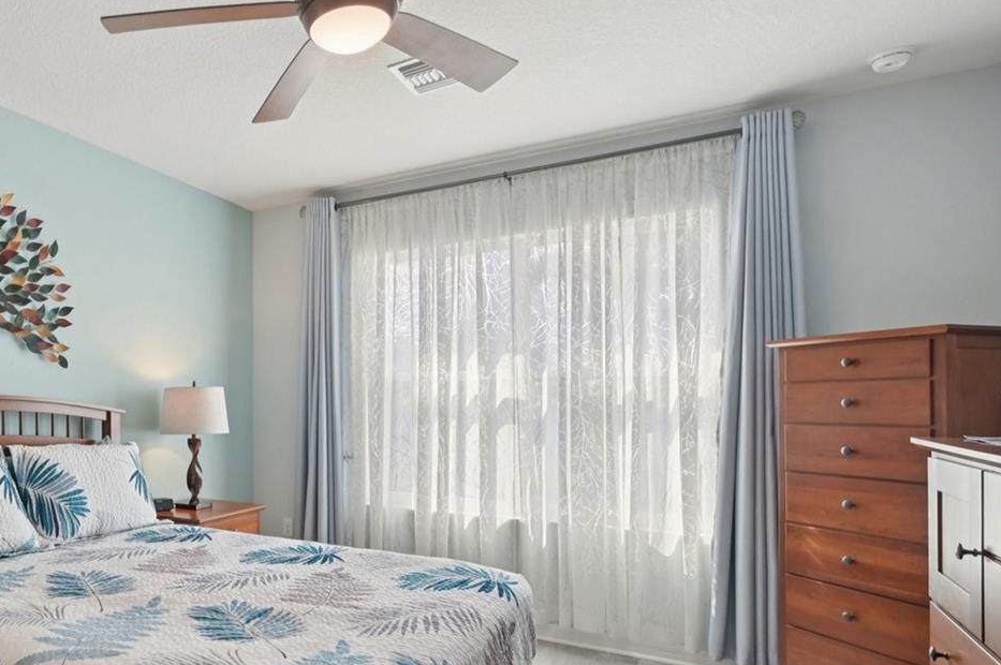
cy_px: 387
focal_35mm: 24
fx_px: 667
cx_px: 238
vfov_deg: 52.8
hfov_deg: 68.5
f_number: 8
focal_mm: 14
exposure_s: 1/80
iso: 400
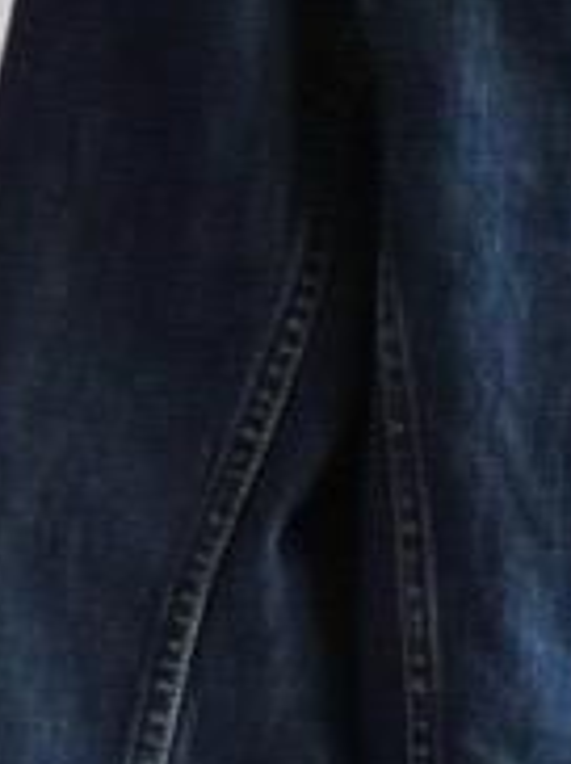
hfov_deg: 2.8
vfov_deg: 3.8
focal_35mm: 526
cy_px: 497
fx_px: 11596
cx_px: 840
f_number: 4
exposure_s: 1/125
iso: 3200
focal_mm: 56
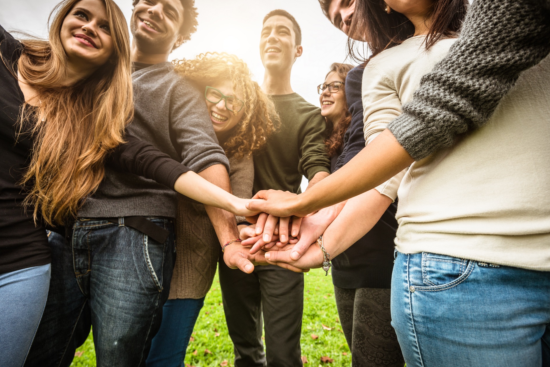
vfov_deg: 70.4
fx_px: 260
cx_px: 277
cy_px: 173
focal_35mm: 17
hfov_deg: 93.3
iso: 320
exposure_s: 1/200
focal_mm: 16
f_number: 5
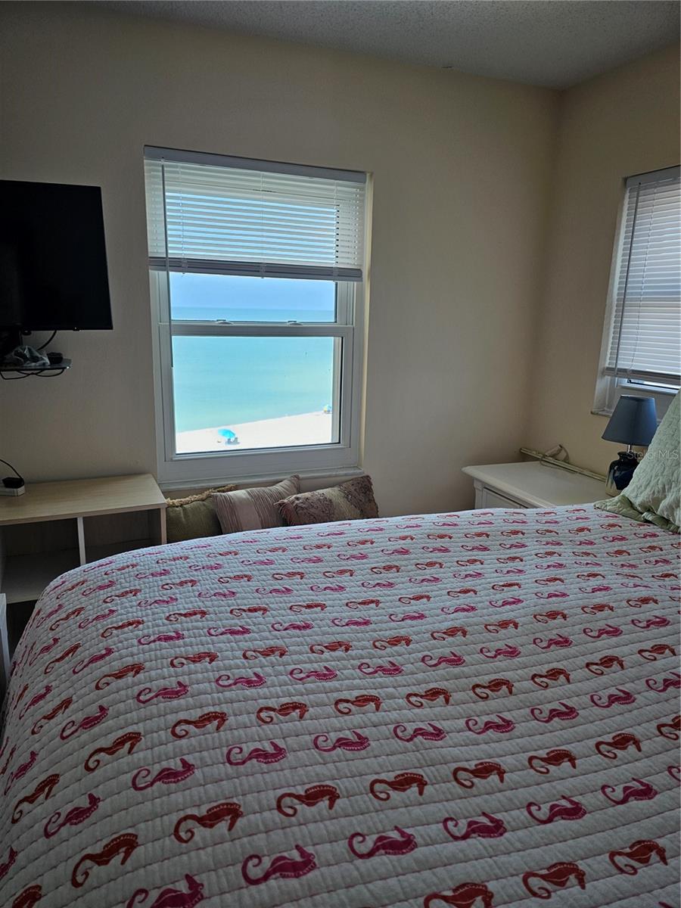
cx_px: 340
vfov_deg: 73.9
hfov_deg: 58.9
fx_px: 603
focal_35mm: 23
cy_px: 454
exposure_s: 1/207
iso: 50
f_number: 1.7
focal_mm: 6.3
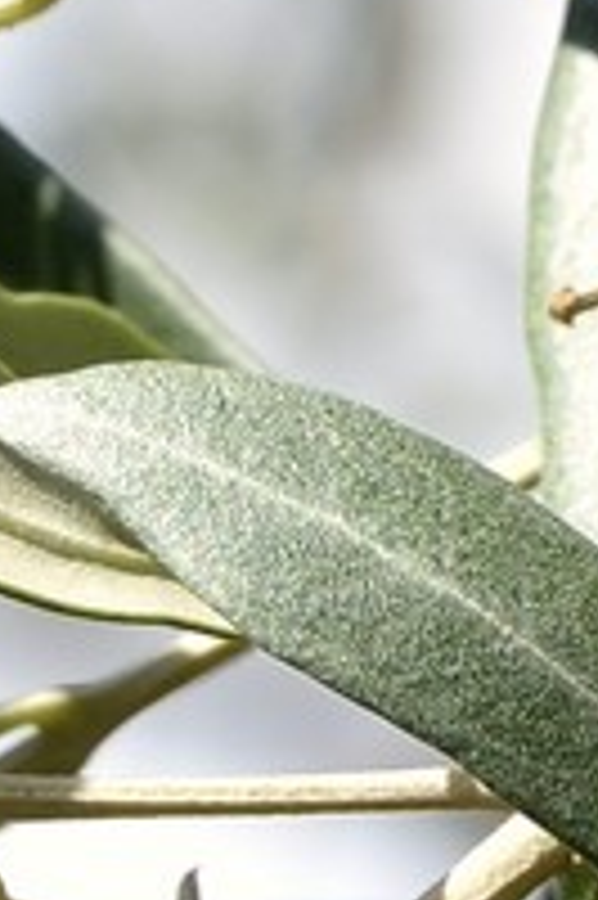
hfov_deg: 0.9
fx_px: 39933
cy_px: -1580
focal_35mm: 1600
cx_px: 2122
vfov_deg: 1.3
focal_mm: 200
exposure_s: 1/200
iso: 200
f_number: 11
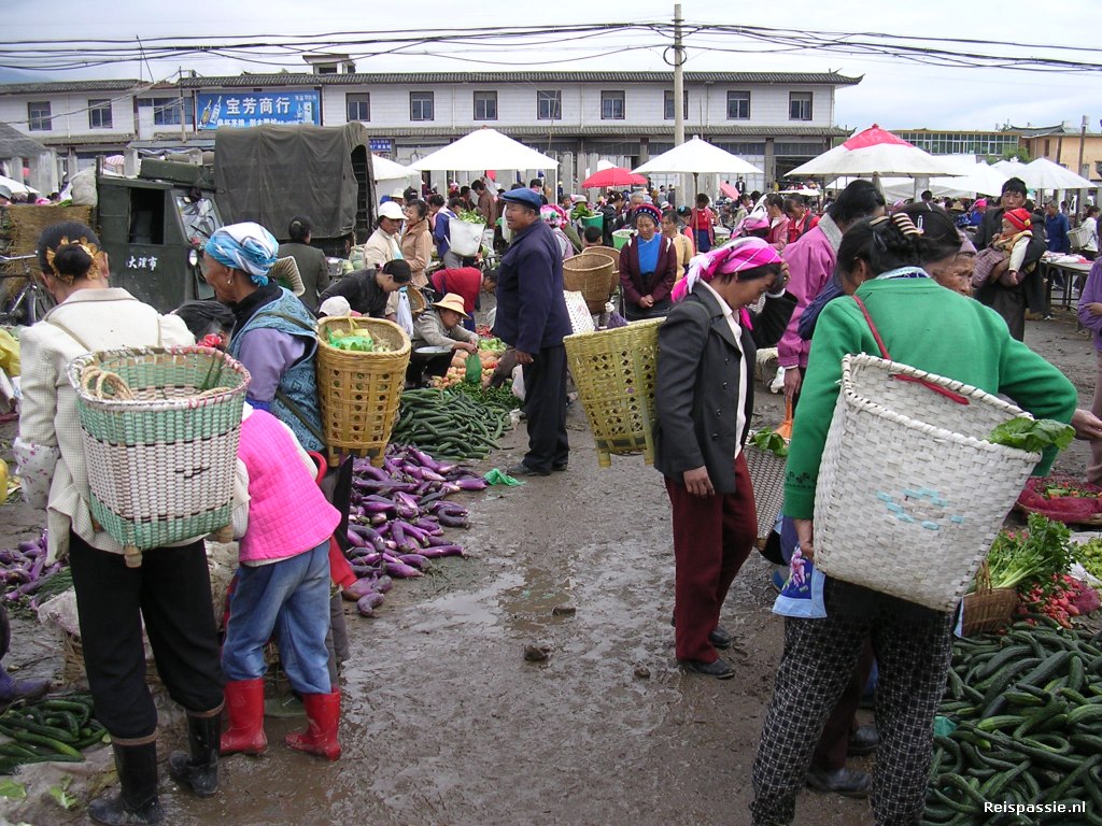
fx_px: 1210
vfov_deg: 37.7
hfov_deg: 49.0
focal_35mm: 38
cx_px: 551
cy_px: 413
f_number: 2.8
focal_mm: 5.8
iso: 100
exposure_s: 1/543
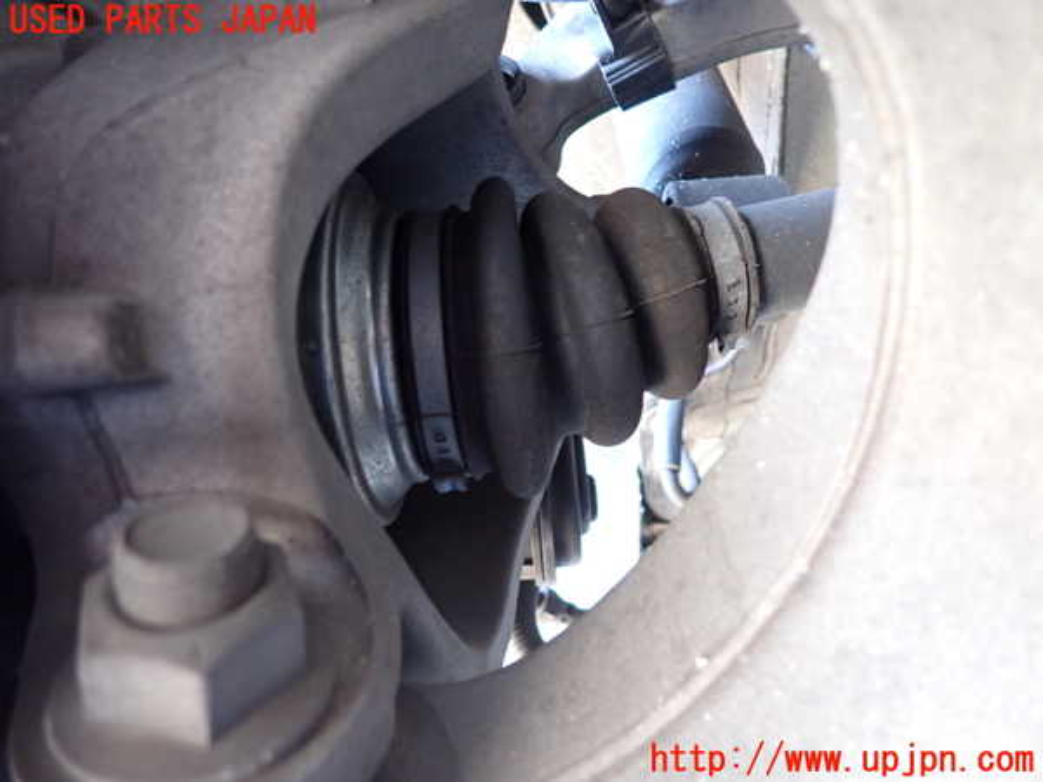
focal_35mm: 25
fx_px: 753
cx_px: 522
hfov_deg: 69.4
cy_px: 391
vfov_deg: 54.9
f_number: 2
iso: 500
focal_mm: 4.5
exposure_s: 1/30
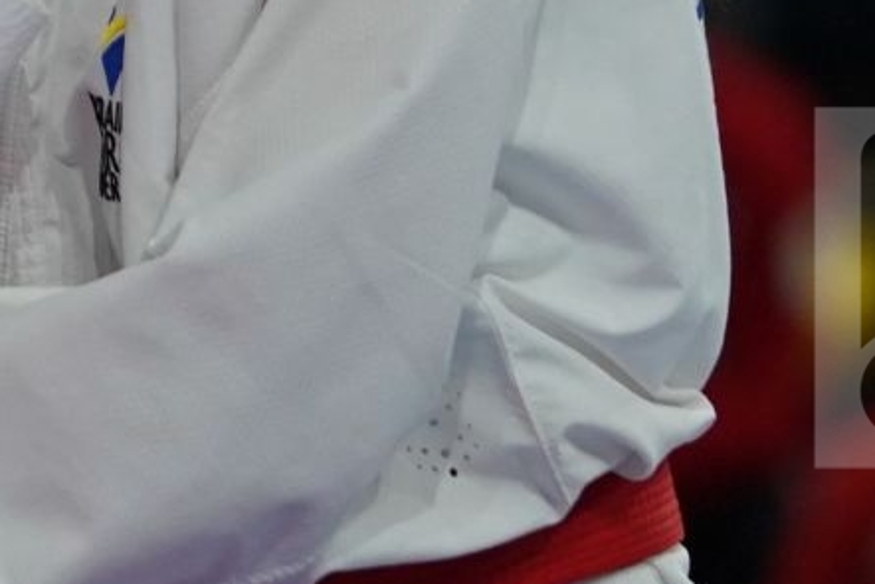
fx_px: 29709
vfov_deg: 1.1
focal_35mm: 1222
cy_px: -416
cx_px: -342
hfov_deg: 1.7
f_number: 2.8
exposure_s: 1/1000
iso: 1250
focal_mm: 200
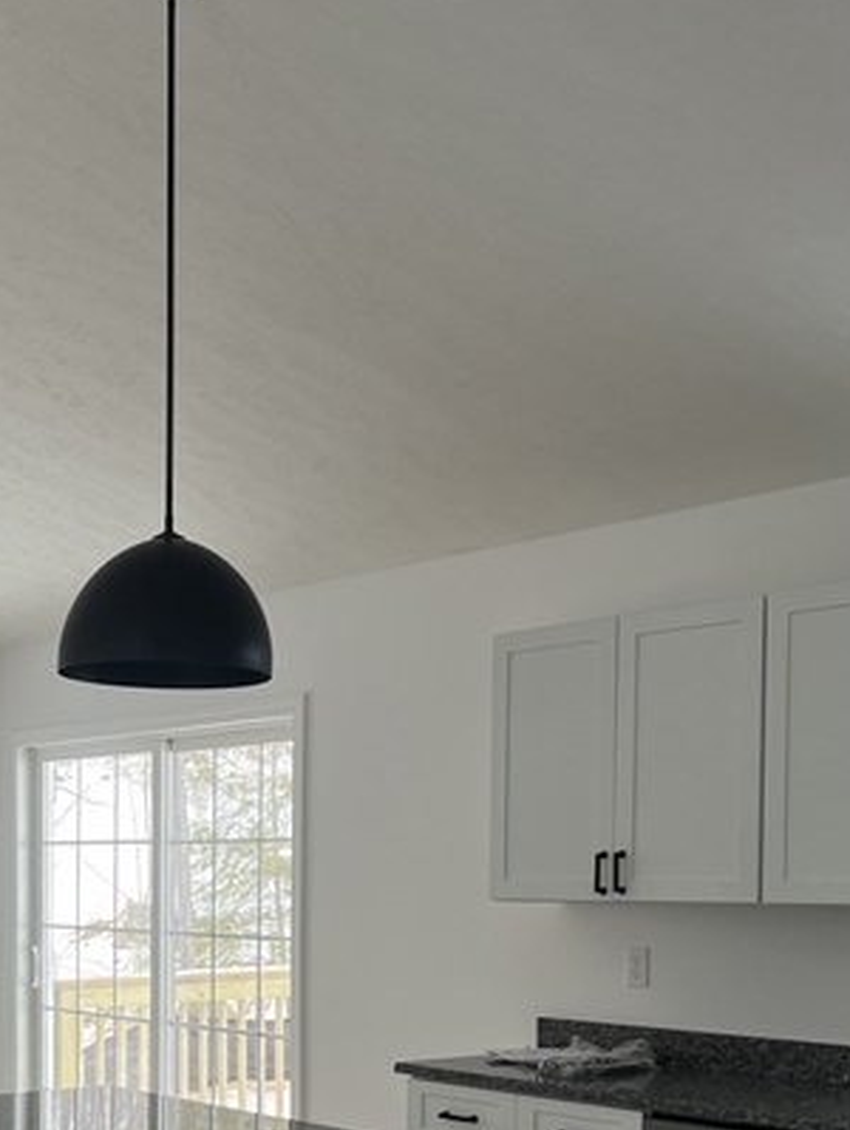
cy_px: 932
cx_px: 68
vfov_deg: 36.6
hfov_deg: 28.0
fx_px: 1634
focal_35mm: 50
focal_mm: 5.7
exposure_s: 1/121
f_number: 1.5
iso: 80
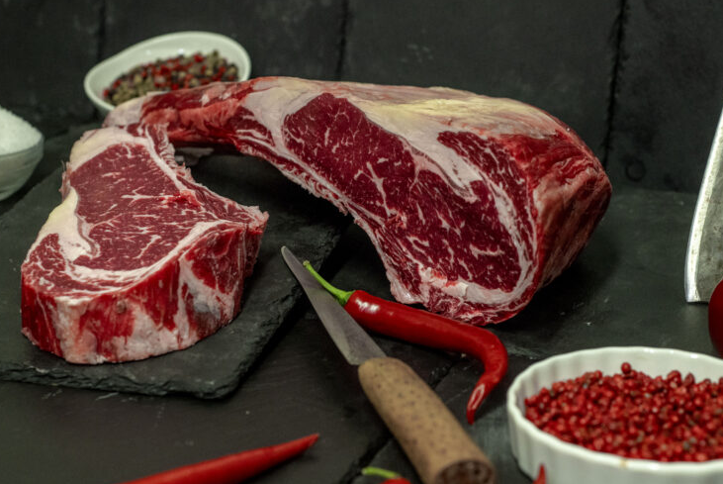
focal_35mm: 70
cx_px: 389
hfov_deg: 28.8
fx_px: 1407
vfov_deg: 19.5
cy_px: 239
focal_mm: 50
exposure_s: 1/60
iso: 1250
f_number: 5.6
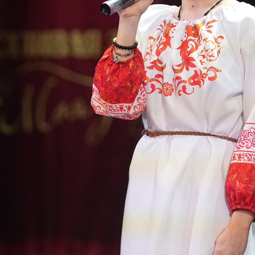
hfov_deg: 4.1
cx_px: 111
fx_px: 3584
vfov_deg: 4.1
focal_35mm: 430
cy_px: 73
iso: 2000
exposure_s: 1/400
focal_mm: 200
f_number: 2.8
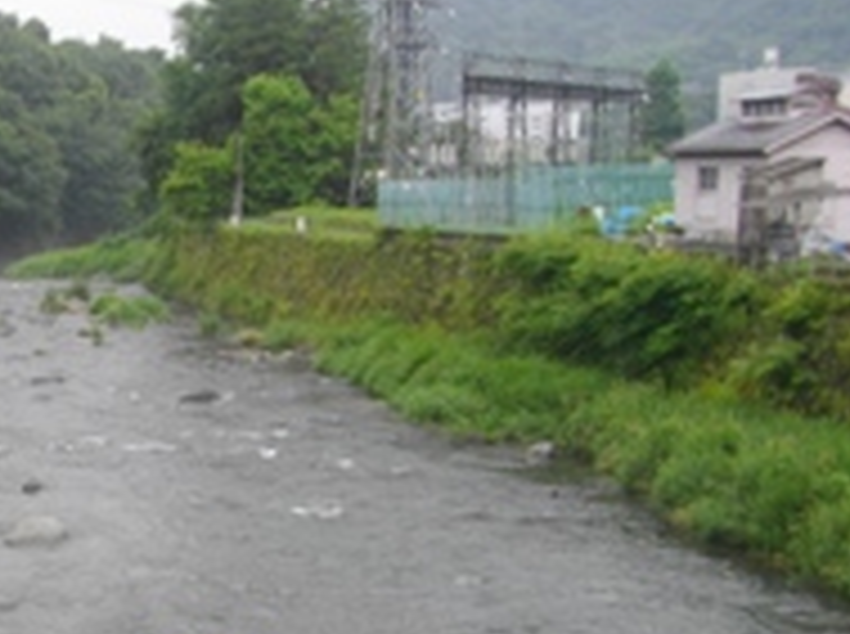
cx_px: -81
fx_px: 1863
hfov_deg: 24.1
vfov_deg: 19.0
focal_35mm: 76
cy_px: 549
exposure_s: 1/200
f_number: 2.9
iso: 100
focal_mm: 5.7
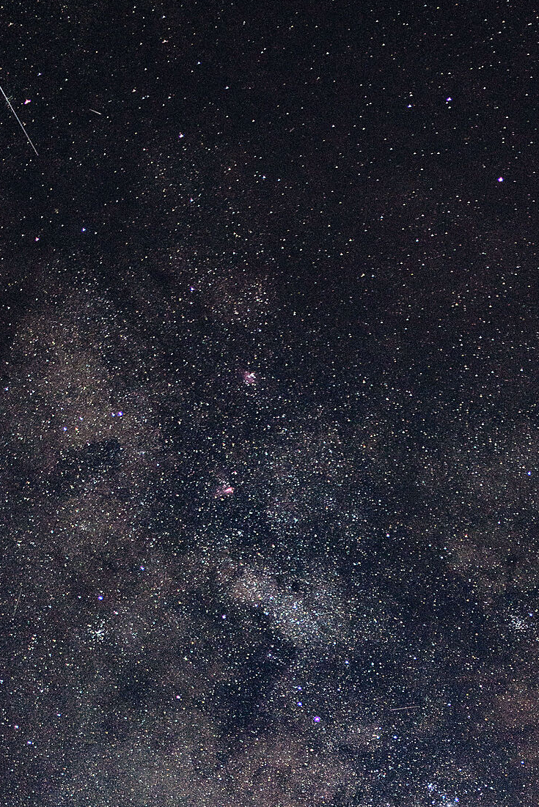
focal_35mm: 109
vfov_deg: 18.3
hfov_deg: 12.5
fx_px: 2445
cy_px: 804
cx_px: 403
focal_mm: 50
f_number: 1.8
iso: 320
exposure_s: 17
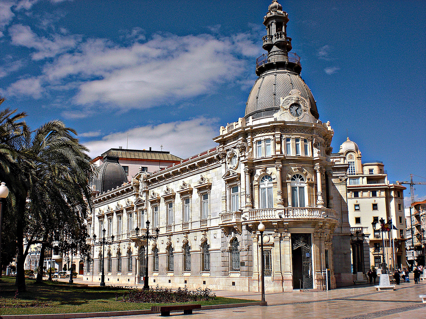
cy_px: 160
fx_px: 468
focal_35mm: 38
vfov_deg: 37.7
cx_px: 213
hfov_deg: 49.0
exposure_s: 1/640
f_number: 5.6
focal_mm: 6.3
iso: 64
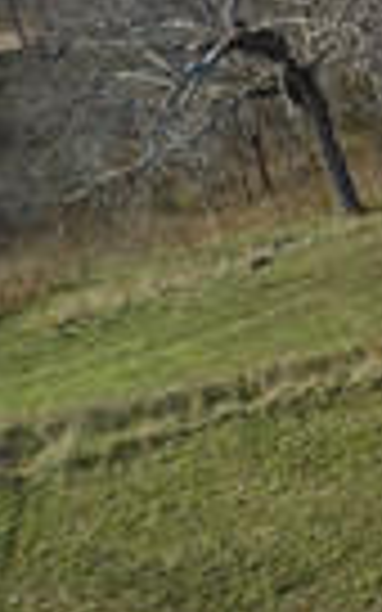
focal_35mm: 75
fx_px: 1249
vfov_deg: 27.5
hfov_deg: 13.7
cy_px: 270
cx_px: 849
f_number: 1.7
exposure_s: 1/725
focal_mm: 6.7
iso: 100
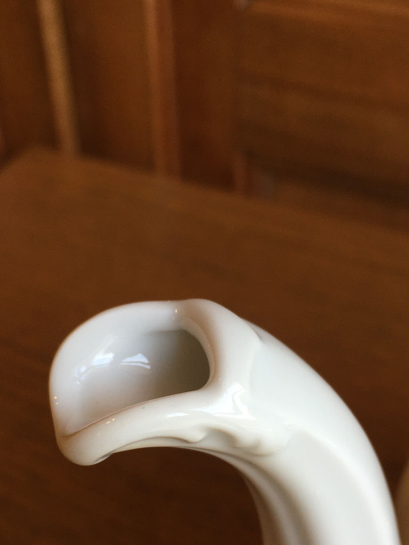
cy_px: 379
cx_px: 219
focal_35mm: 52
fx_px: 819
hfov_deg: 28.0
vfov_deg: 36.3
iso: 25
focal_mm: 4.15
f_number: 2.2
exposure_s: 1/50
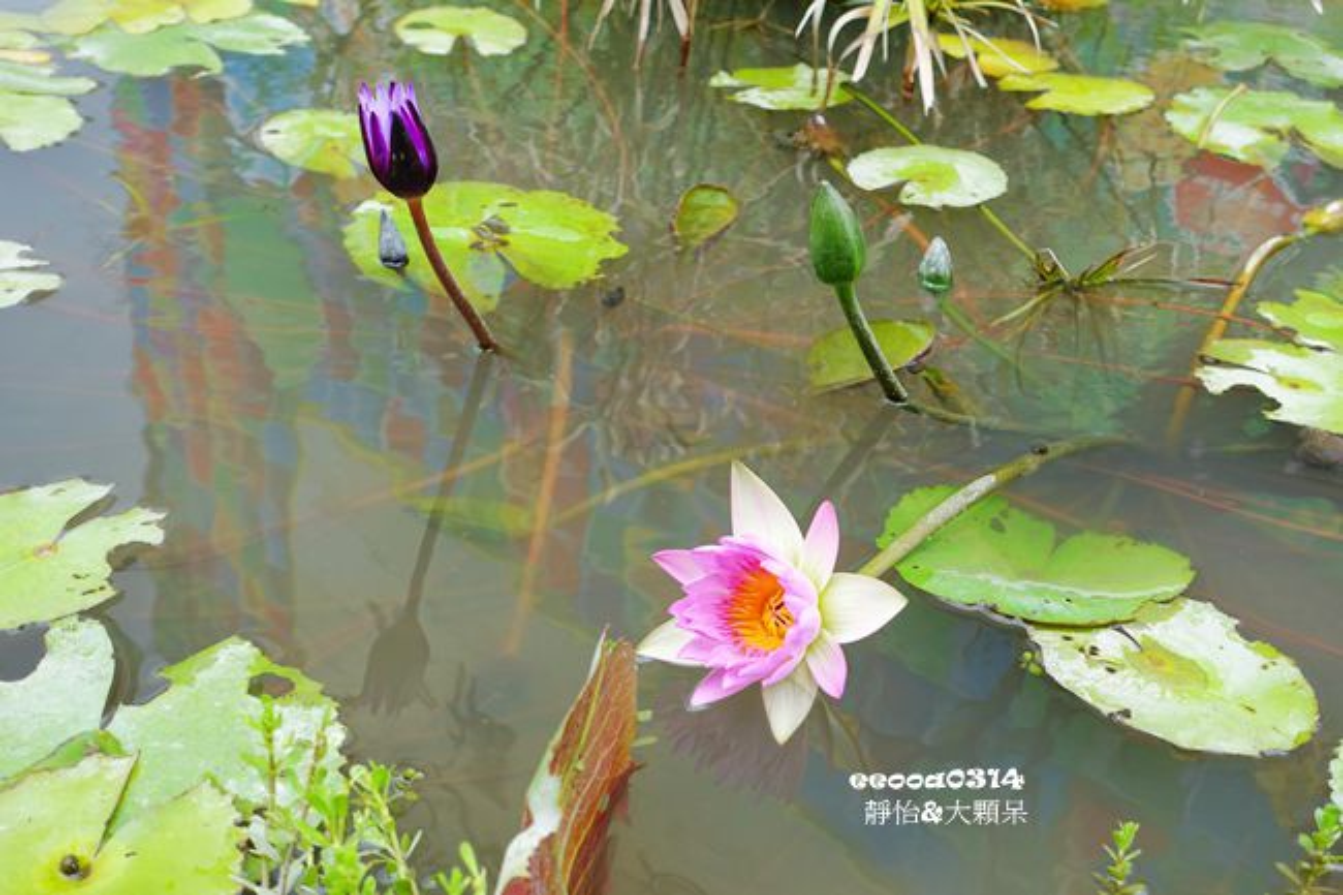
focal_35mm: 48
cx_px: 672
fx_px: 1790
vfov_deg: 28.1
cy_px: 448
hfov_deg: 41.1
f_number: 4
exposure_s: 1/100
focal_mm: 17.49
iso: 125
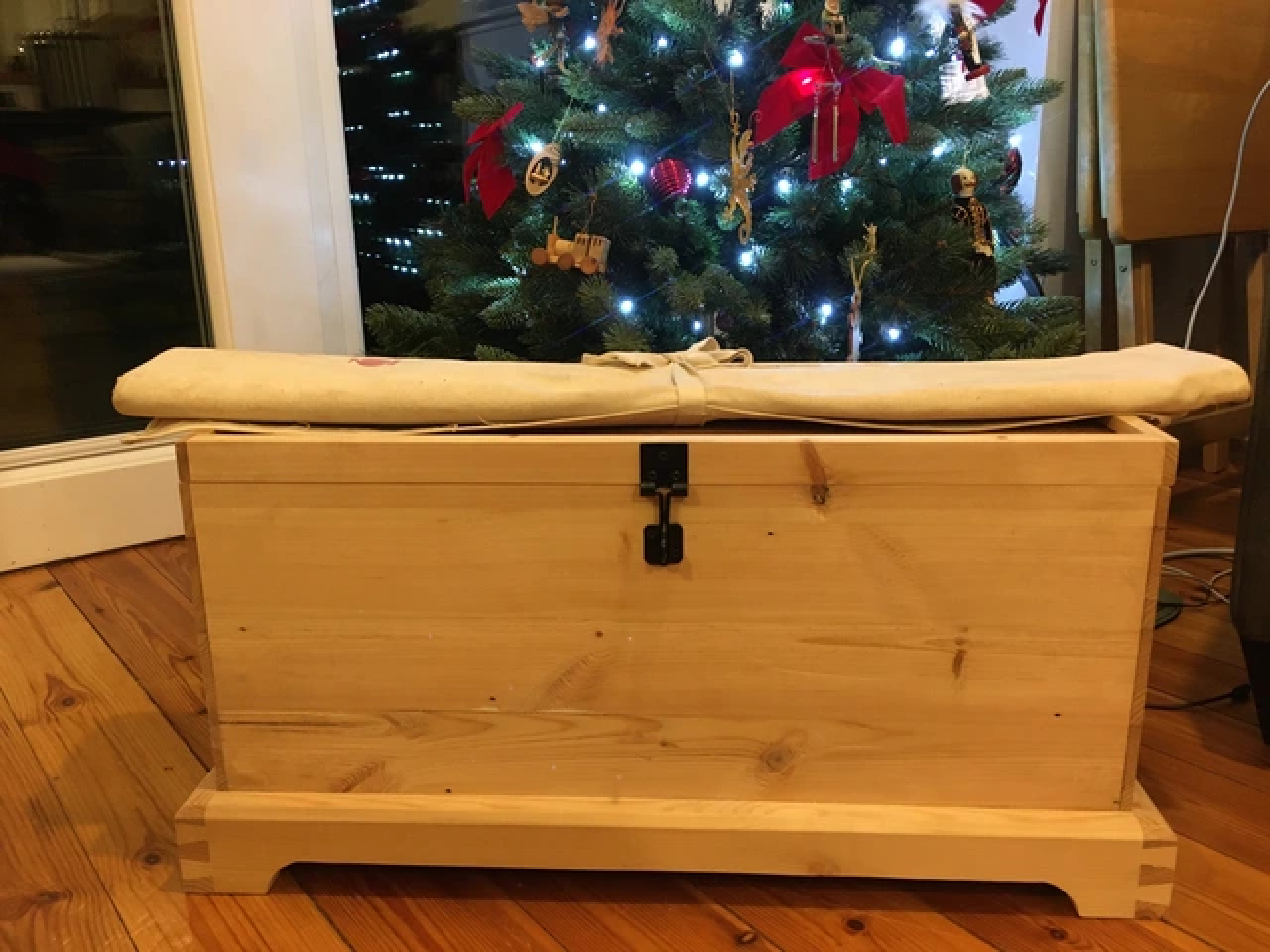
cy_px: 476
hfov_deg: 61.7
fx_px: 1064
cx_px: 635
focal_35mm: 29
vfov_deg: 48.2
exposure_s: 1/20
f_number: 2.2
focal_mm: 4.15
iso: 200
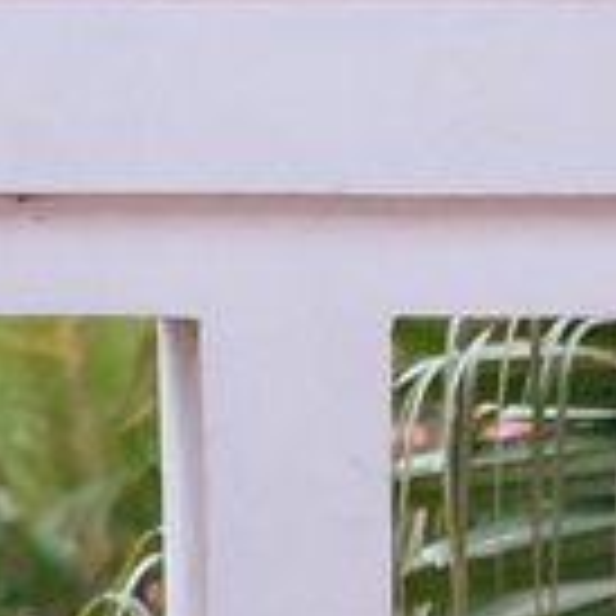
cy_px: -301
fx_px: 19569
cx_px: -1165
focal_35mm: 972
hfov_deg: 1.8
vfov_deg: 1.8
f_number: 5.6
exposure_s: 1/750
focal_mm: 125
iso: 400
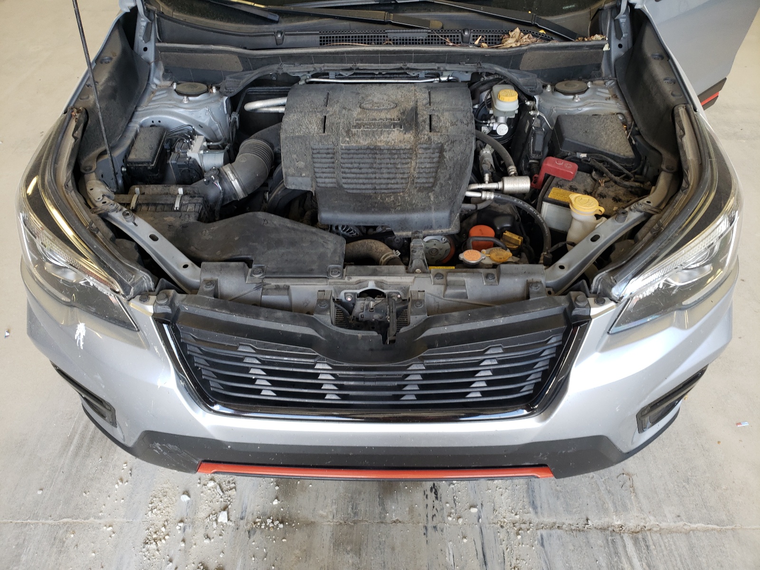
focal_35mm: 26
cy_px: 285
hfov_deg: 67.3
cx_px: 380
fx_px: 571
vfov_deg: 53.1
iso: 51
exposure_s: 1/60.2
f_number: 1.5
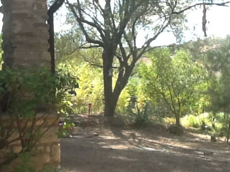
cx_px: 59
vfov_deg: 16.4
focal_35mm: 90
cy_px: 97
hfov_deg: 21.6
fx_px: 598
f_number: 2.4
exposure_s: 1/223
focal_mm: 2.03
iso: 40
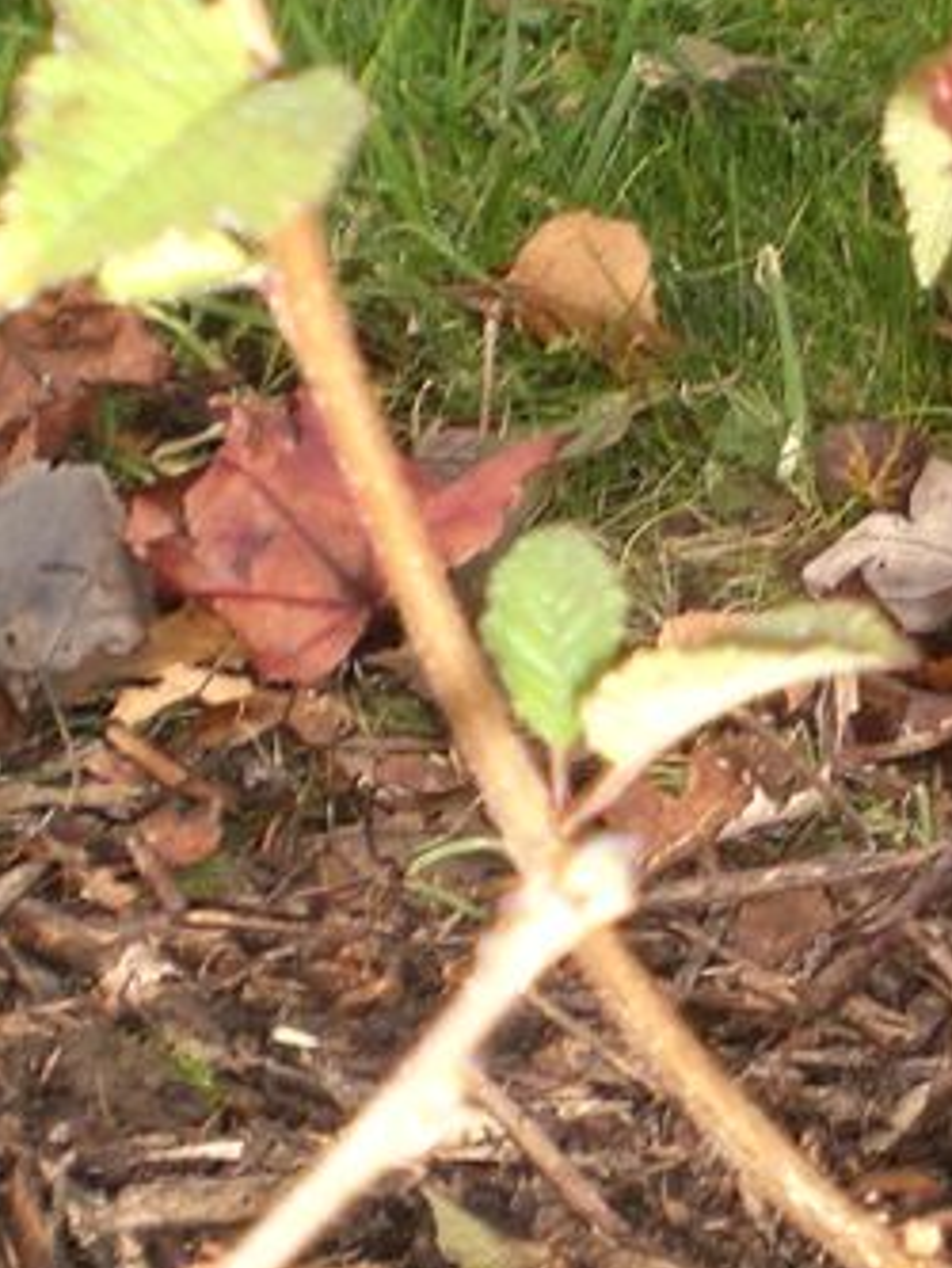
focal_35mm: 114
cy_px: 704
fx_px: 4178
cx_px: 811
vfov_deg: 17.3
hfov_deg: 12.9
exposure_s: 1/125
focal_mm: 6.3
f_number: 3.1
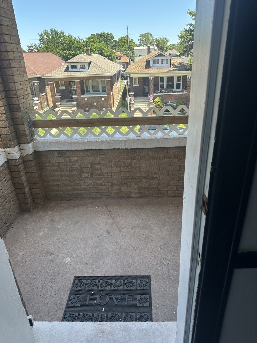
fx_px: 238
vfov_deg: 71.6
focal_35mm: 24
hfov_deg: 56.8
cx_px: 128
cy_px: 172
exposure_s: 1/529
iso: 80
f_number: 1.78
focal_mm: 6.86
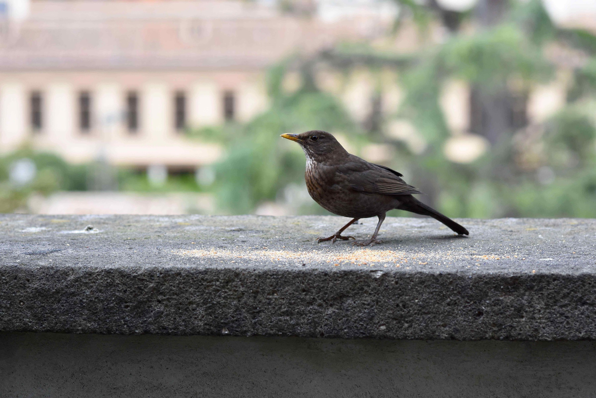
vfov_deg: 10.8
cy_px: 199
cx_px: 298
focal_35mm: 128
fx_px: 2111
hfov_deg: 16.1
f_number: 5
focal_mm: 85
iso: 800
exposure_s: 1/400
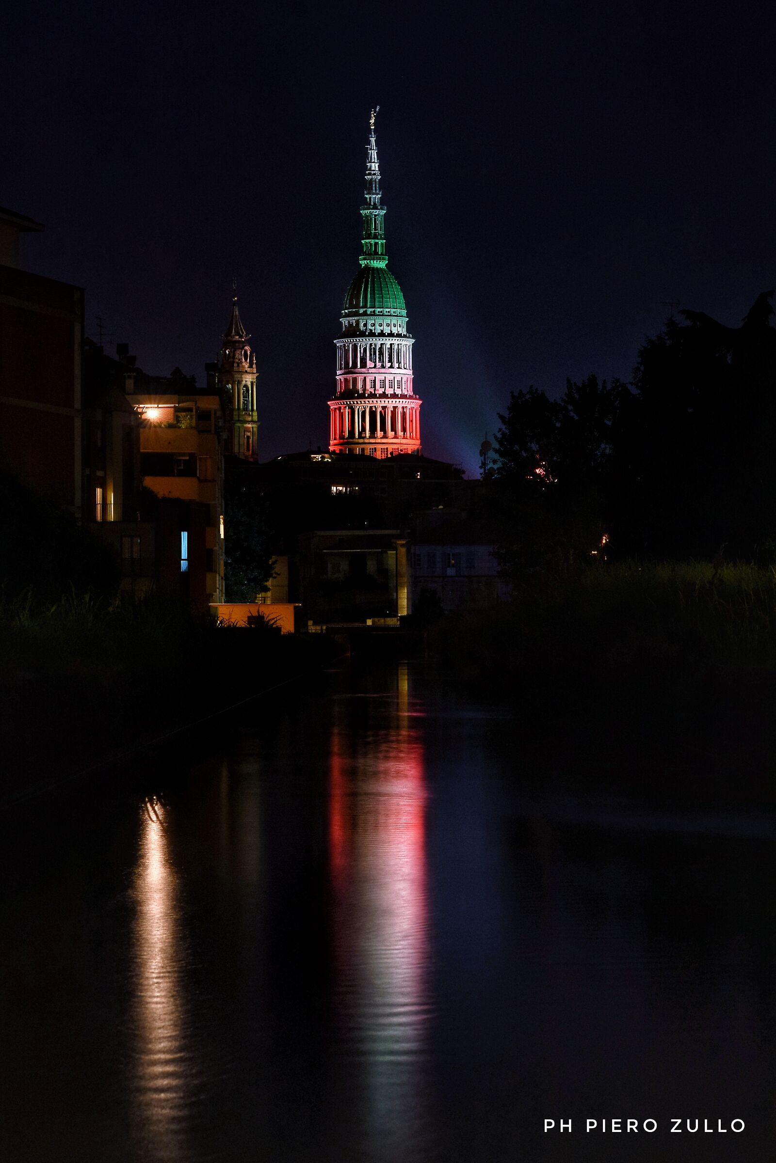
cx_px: 388
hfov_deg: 13.0
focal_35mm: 105
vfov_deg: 19.5
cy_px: 582
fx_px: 3395
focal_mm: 70
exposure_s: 4
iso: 400
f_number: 11
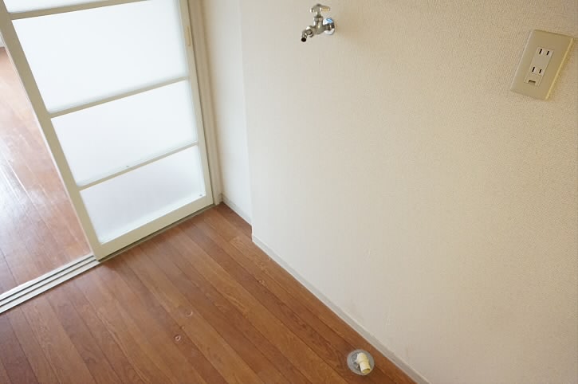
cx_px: 289
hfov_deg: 73.8
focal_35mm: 24
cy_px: 192
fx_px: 385
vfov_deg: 53.0
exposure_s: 1/40
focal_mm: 16
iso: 3200
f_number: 3.5
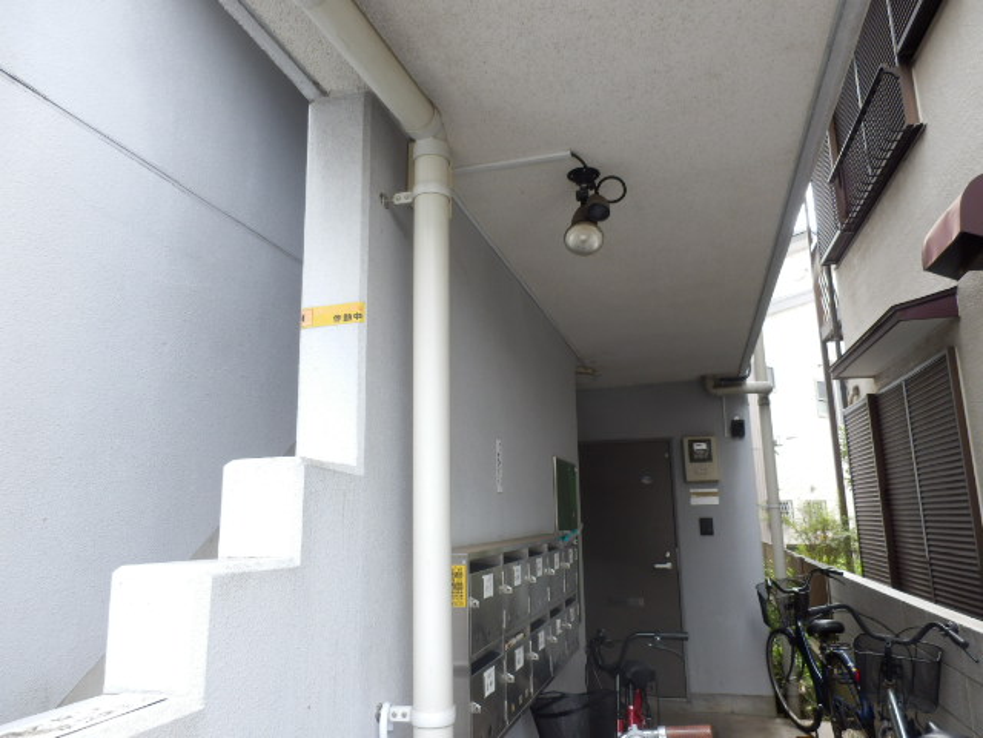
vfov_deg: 56.8
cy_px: 369
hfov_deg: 71.6
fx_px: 682
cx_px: 492
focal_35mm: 24
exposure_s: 1/100
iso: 100
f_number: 3
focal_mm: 4.2
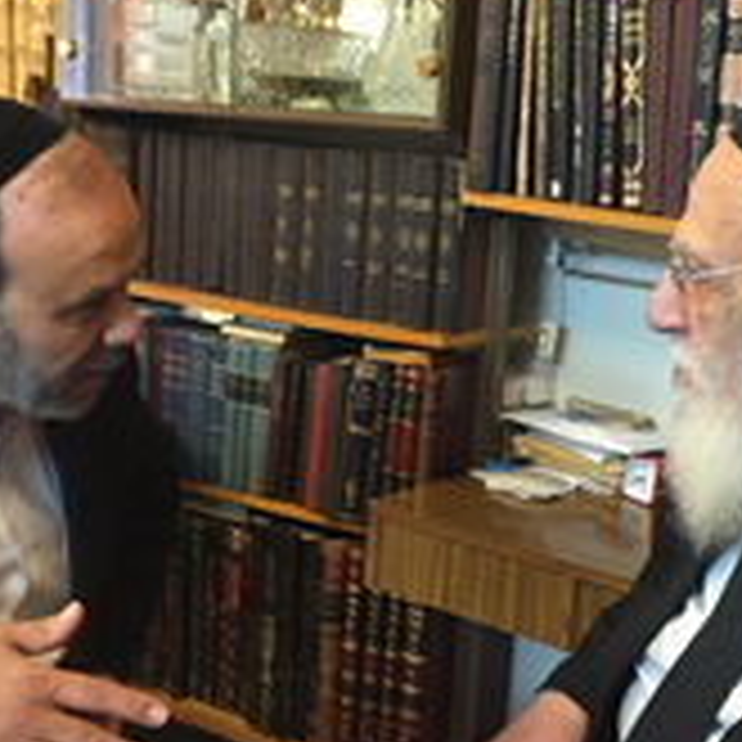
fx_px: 1504
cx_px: 486
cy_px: 463
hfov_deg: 27.6
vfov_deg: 27.6
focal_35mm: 62
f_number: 2.2
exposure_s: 1/30
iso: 200
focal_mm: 4.15
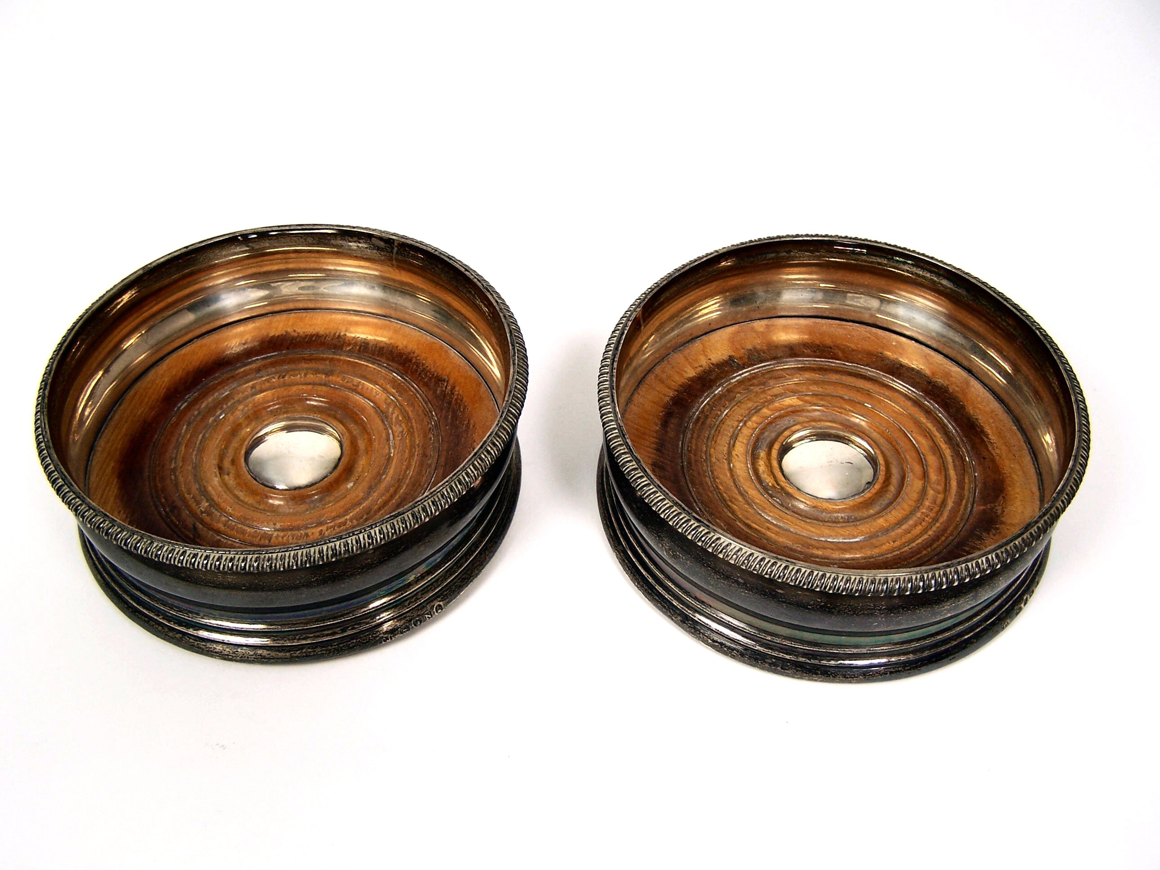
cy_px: 435
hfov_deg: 49.0
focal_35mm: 38
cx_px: 580
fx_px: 1273
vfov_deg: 37.7
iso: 80
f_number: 2.8
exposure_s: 1/60
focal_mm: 6.3
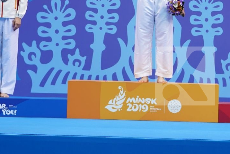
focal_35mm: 284
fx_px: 1814
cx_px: 185
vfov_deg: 4.8
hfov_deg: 7.2
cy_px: -39
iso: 320
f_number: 2.8
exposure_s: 1/250
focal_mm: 113
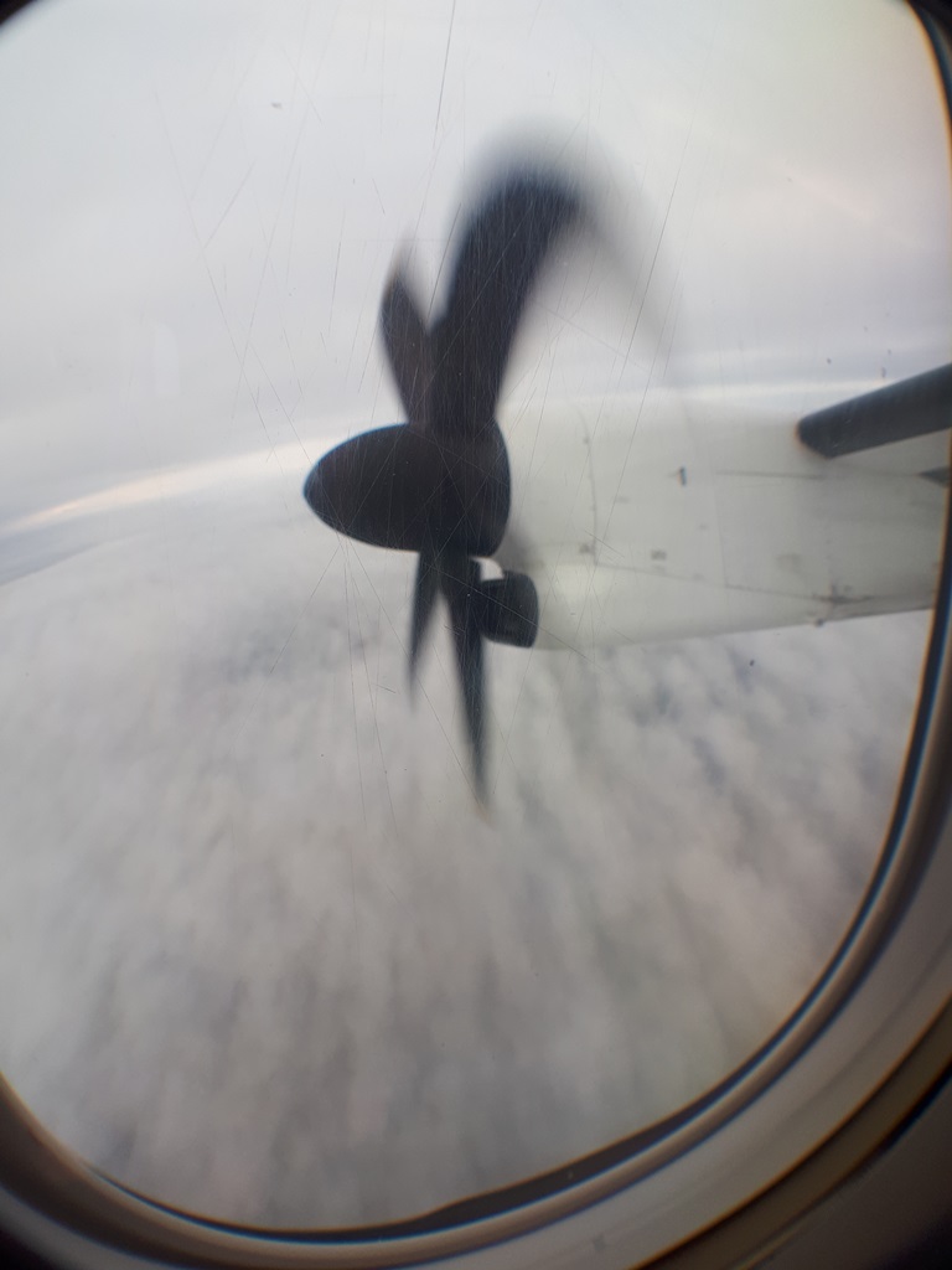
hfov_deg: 51.4
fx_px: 990
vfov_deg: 65.3
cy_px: 635
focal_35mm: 27
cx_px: 476
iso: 40
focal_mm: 3.6
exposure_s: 1/339
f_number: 1.9
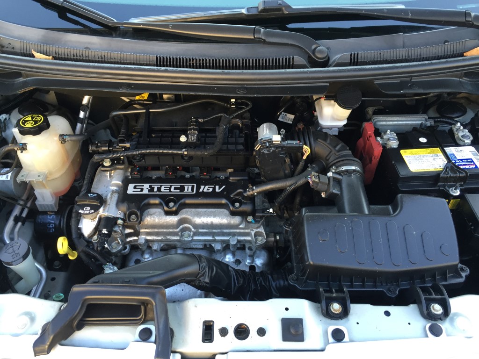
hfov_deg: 61.7
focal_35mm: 29
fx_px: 401
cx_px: 240
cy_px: 180
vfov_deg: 48.2
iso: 32
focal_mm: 4.15
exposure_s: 1/40
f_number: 2.2
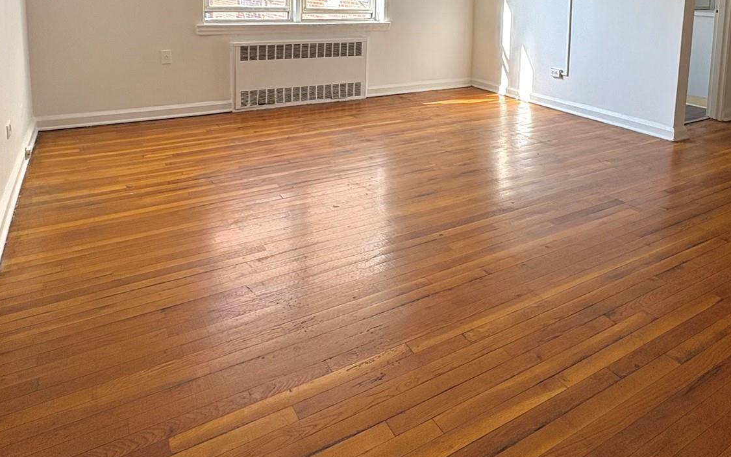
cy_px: 43
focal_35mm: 27
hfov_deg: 67.7
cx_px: 442
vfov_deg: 42.2
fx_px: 538
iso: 64
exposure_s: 1/176
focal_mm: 2.22
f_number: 2.2
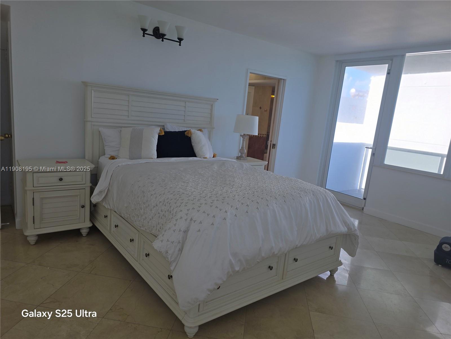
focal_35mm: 23
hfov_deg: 73.9
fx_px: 300
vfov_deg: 58.9
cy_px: 170
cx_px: 226
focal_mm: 6.3
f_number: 1.7
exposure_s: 1/359
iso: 25
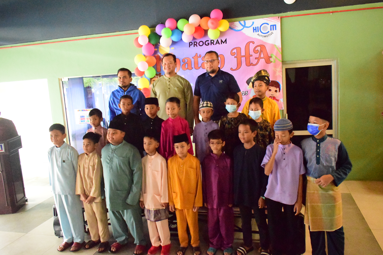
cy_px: 128
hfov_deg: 59.5
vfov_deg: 41.7
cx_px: 192
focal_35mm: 32
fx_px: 335
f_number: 5
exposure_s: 1/60
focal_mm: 21
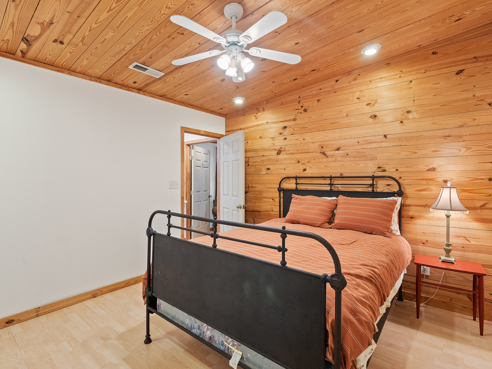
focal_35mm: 16
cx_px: 246
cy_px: 184
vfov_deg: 78.1
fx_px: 227
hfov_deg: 94.5
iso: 400
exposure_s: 1/6
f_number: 5.6
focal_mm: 8
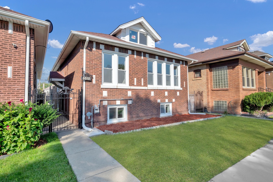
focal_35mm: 18
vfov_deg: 67.4
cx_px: 139
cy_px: 89
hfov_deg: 90.0
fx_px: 136
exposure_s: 1/1250
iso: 800
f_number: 11
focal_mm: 17
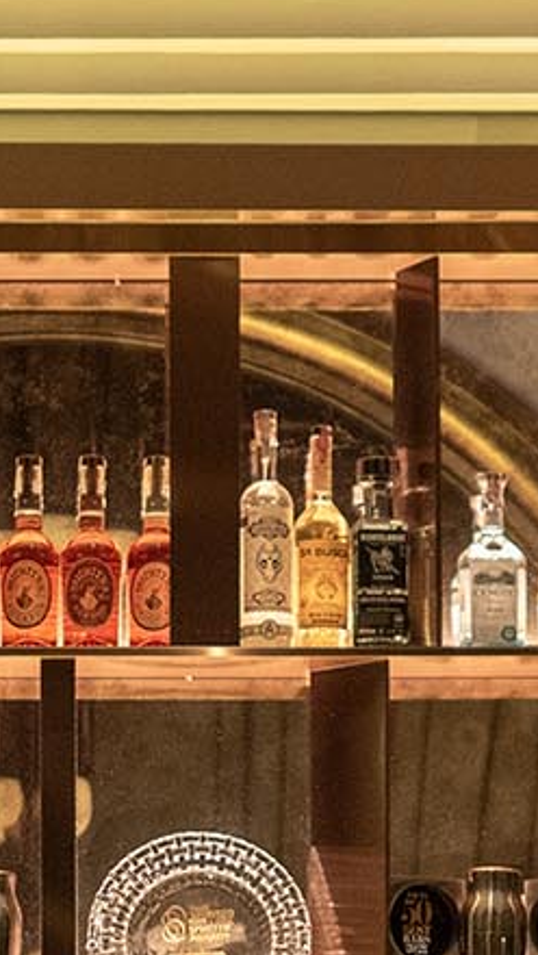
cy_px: 1052
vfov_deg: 7.2
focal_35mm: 297
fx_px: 7521
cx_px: 35
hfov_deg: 4.1
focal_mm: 45
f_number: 2.2
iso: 1600
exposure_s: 1/25
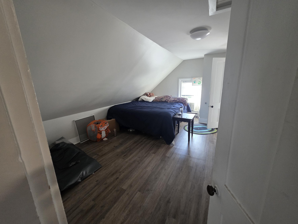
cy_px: 112
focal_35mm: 13
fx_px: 112
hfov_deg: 106.2
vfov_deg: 89.9
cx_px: 149
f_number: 1.9
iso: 400
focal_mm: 2.2
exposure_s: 1/60
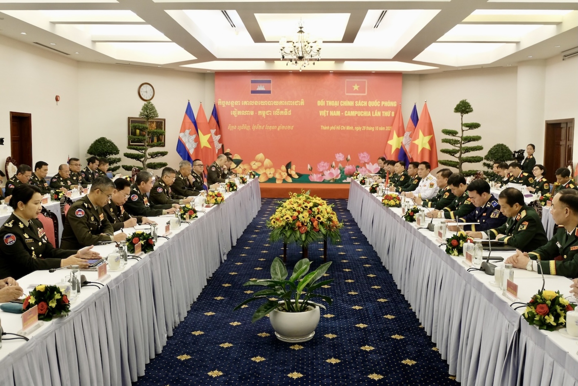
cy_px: 193
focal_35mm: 38
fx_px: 610
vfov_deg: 35.1
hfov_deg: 50.7
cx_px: 289
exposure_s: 1/60
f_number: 4.5
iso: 1600
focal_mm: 25.6
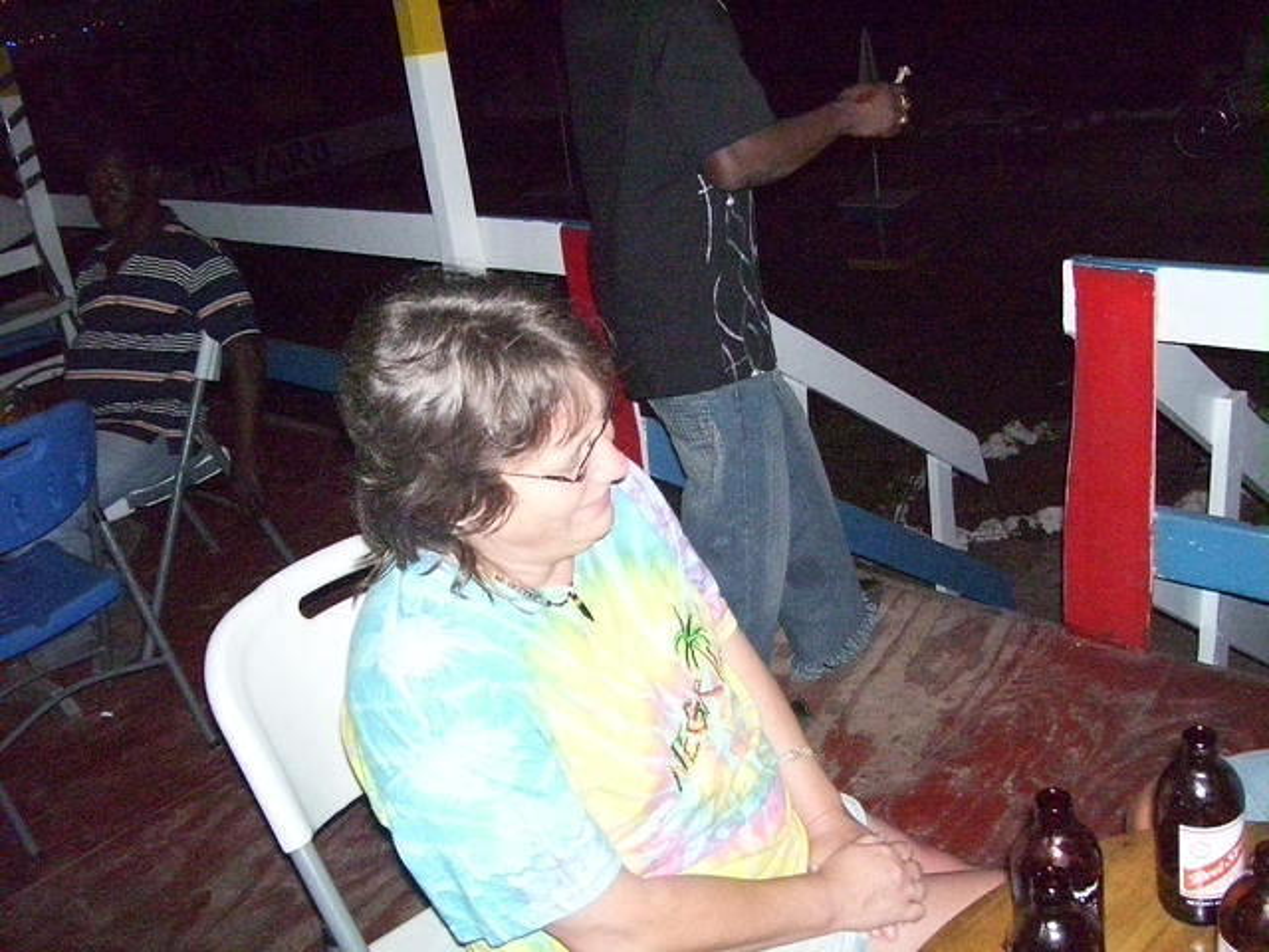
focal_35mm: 36
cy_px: 476
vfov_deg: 39.7
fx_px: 1320
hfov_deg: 51.4
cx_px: 634
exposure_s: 1/125
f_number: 2.7
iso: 1250
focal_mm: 6
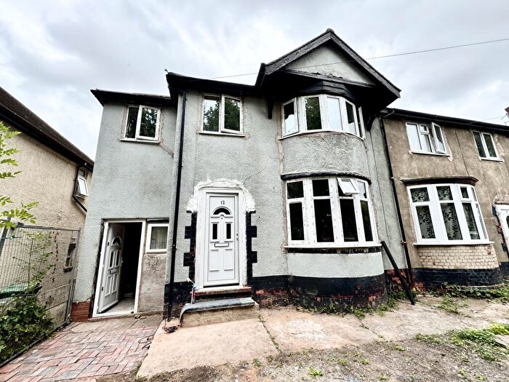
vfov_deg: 85.7
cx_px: 254
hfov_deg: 102.1
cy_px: 191
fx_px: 206
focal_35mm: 14
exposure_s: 1/375
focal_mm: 2.22
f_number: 2.2
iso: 40
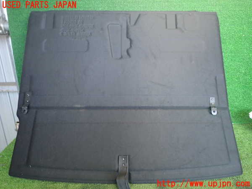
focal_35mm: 25
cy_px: 94
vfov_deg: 54.9
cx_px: 126
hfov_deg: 69.4
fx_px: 182
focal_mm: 4.5
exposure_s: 1/40
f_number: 2
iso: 200
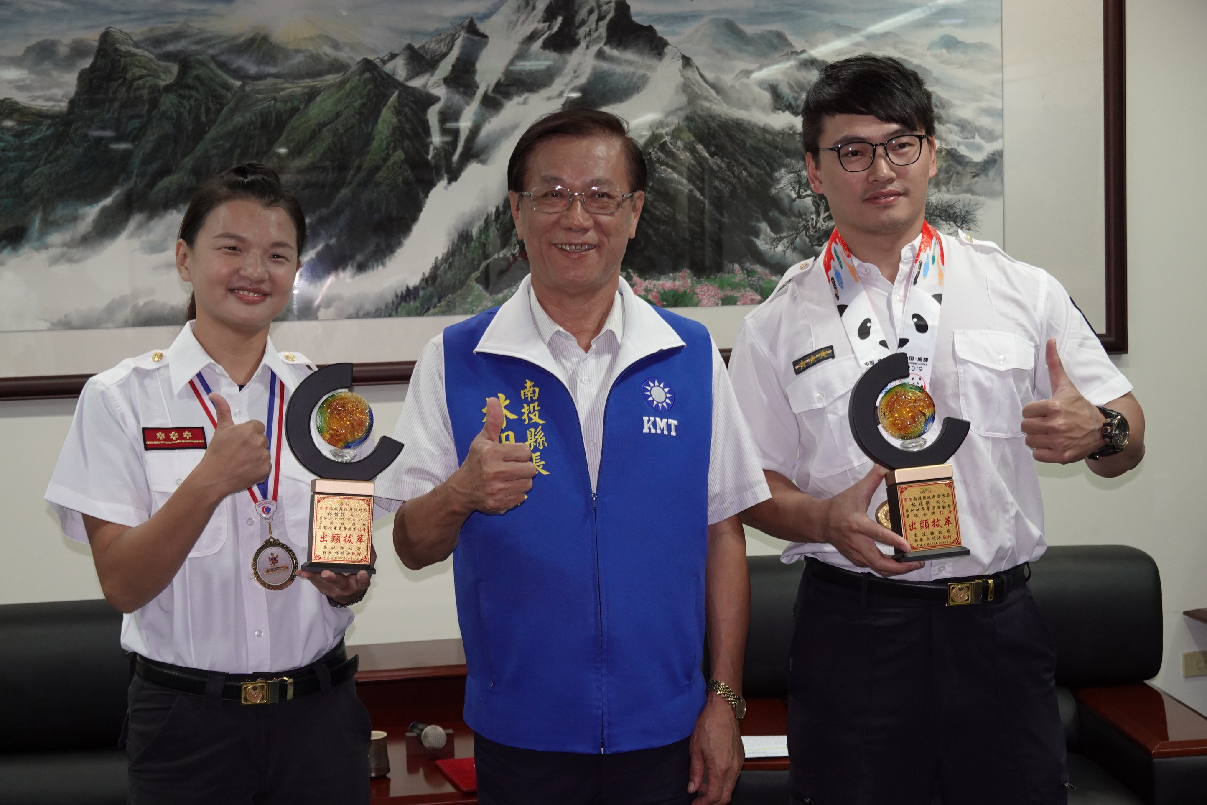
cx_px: 604
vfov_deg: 24.2
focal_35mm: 56
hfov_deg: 35.6
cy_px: 402
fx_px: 1877
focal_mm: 20.69
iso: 500
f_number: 4
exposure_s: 1/60
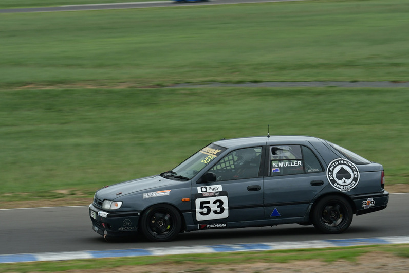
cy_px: 136
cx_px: 205
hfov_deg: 10.1
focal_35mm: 204
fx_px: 2312
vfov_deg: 6.8
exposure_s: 1/250
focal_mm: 135
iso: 500
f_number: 11
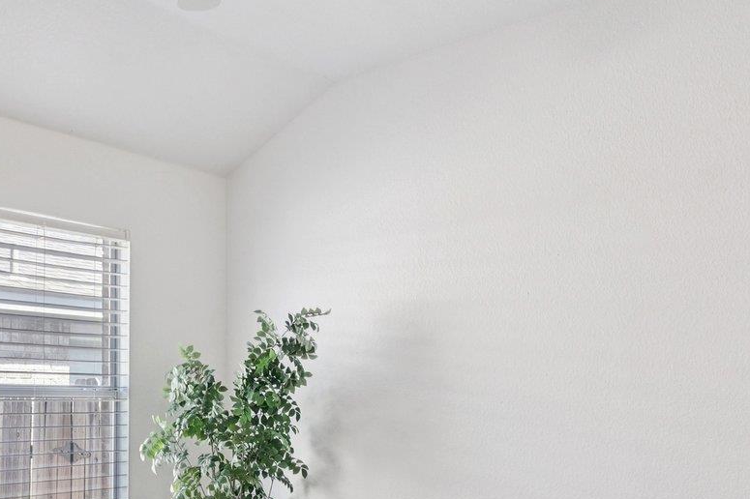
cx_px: 286
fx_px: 770
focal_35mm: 37
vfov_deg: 34.6
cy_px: 412
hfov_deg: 51.4
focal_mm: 14
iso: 400
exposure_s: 1/25
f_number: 8
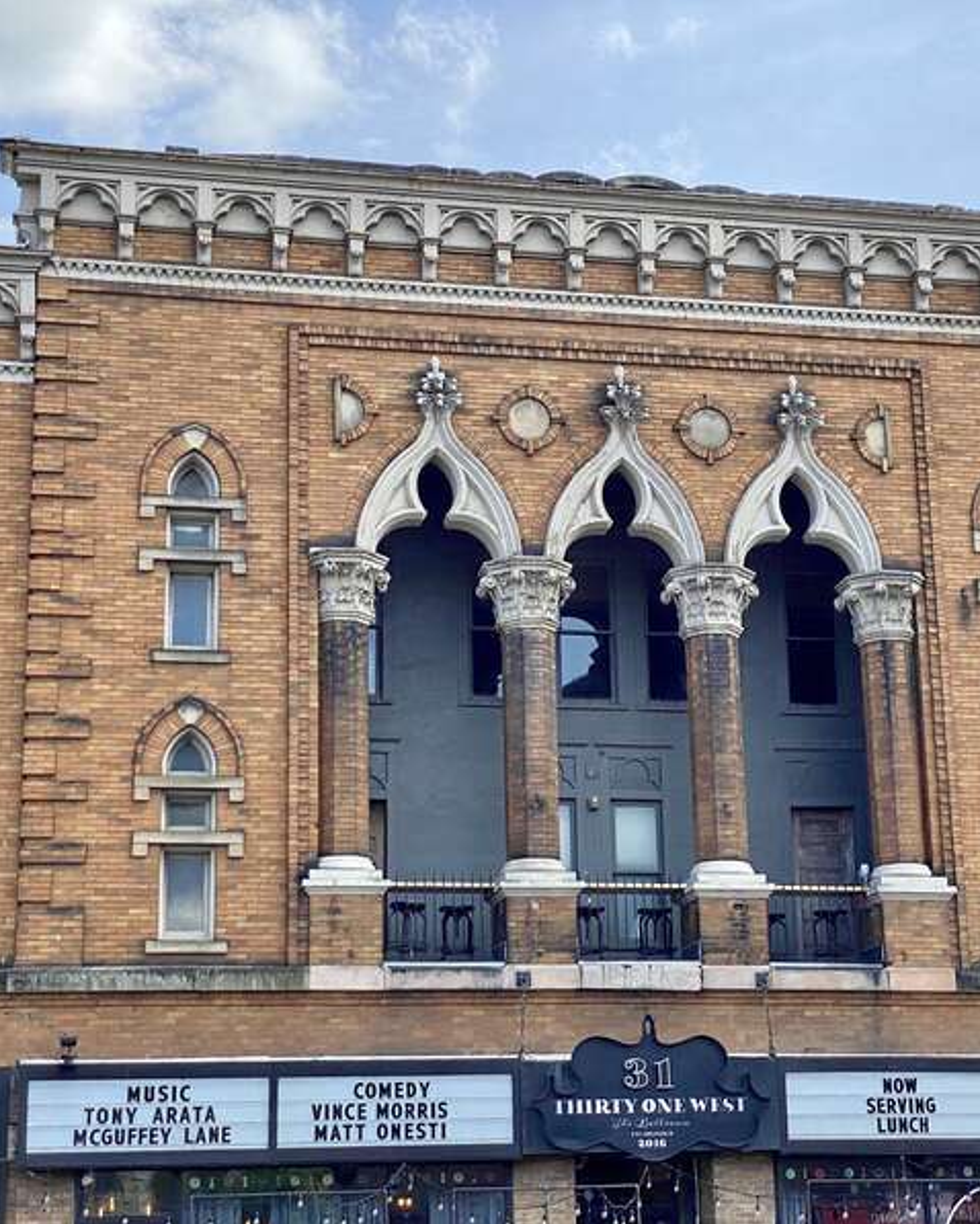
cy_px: 613
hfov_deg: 22.5
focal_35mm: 68
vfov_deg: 27.9
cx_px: 539
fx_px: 2464
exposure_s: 1/1497
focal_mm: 6
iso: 20
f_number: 2
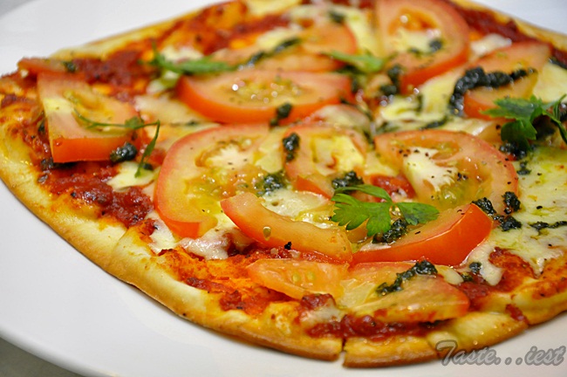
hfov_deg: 19.5
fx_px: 1652
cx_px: 284
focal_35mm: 105
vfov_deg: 13.0
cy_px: 188
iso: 2000
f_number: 5.3
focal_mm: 70
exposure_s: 1/60
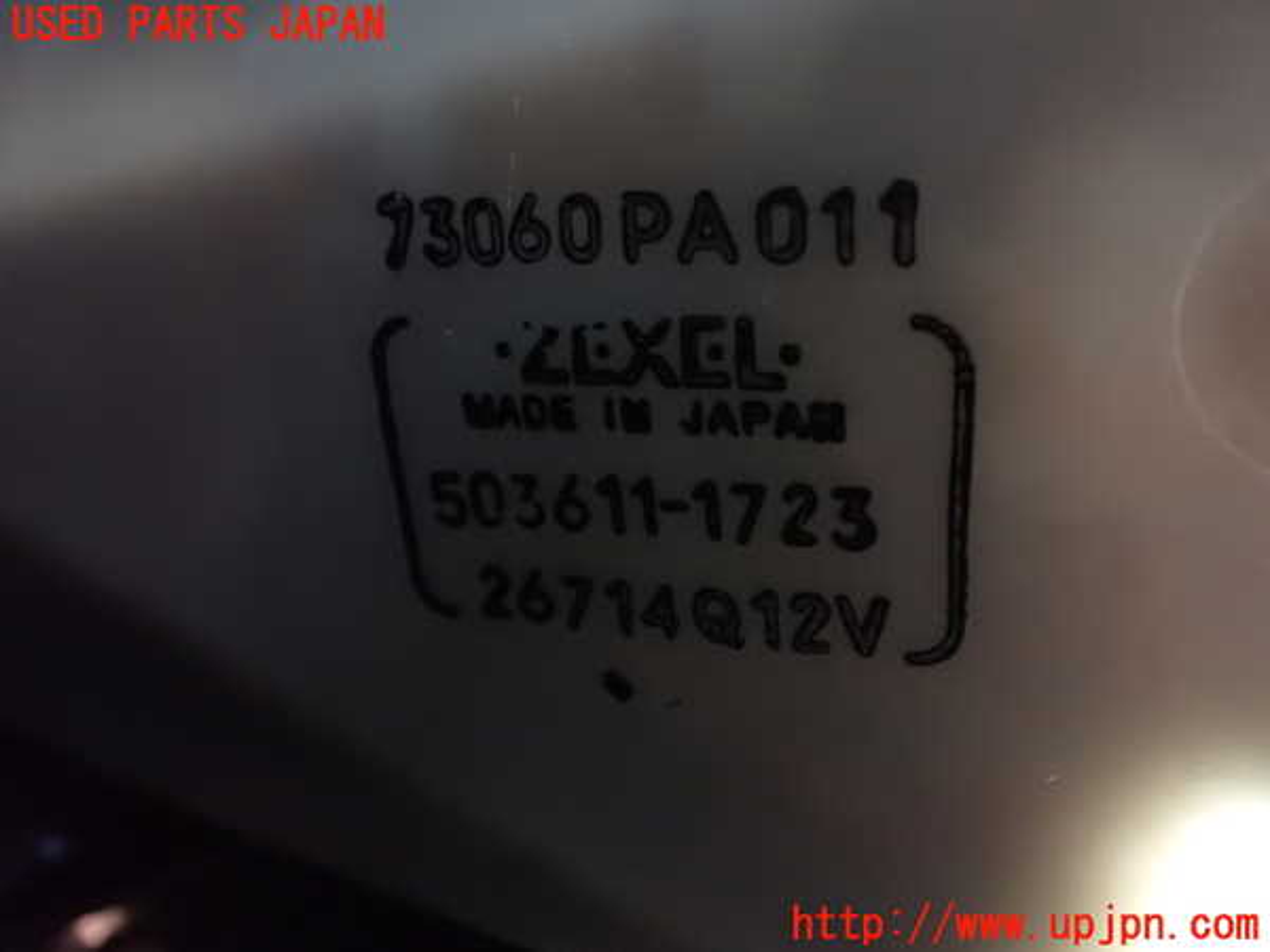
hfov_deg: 60.0
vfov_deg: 46.8
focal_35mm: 30
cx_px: 635
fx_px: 1101
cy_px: 476
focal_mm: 5.4
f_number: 2.3
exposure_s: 1/10
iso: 1600
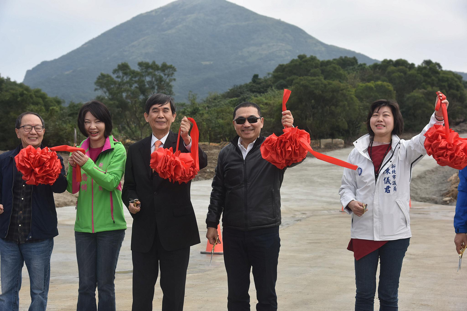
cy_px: 156
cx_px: 234
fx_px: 713
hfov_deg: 36.2
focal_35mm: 55
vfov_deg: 24.6
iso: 400
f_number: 7.1
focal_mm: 55
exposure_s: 1/800
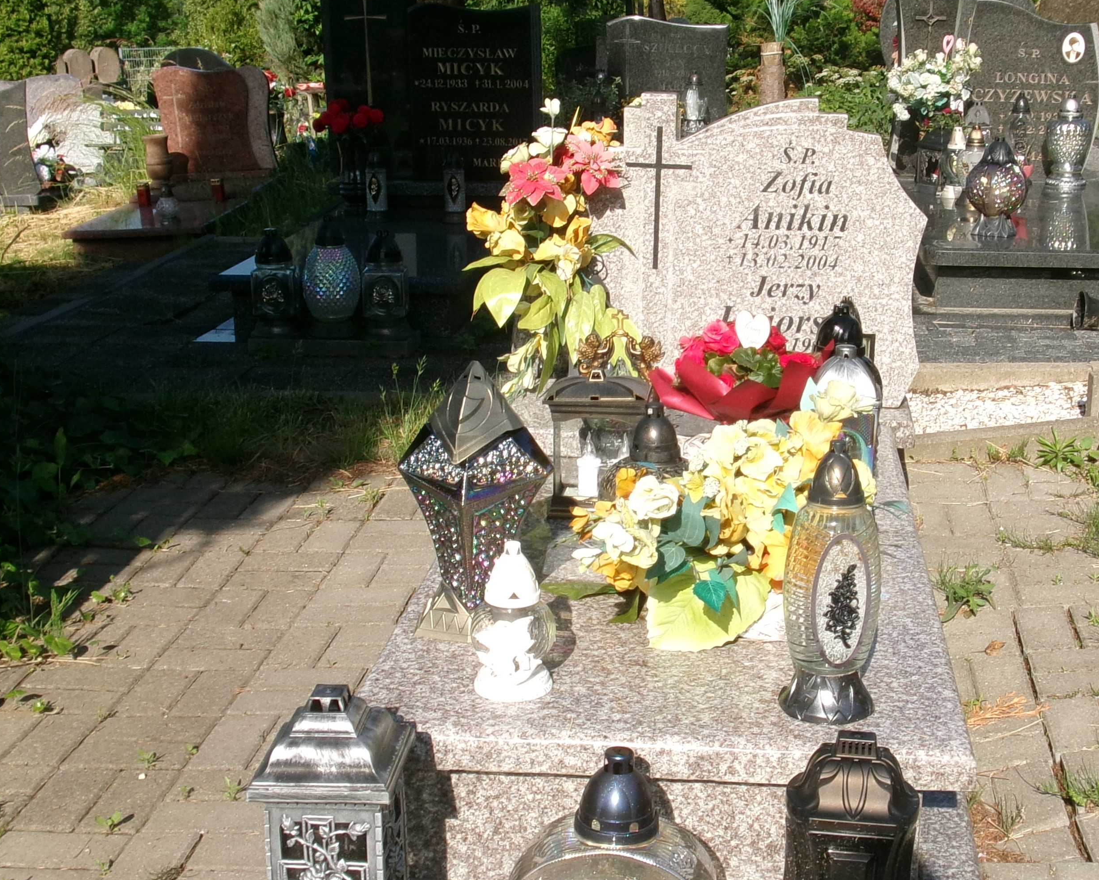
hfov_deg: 36.4
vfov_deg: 29.7
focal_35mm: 51
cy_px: 443
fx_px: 1659
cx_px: 693
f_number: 10.8
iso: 100
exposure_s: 1/120
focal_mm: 5.1
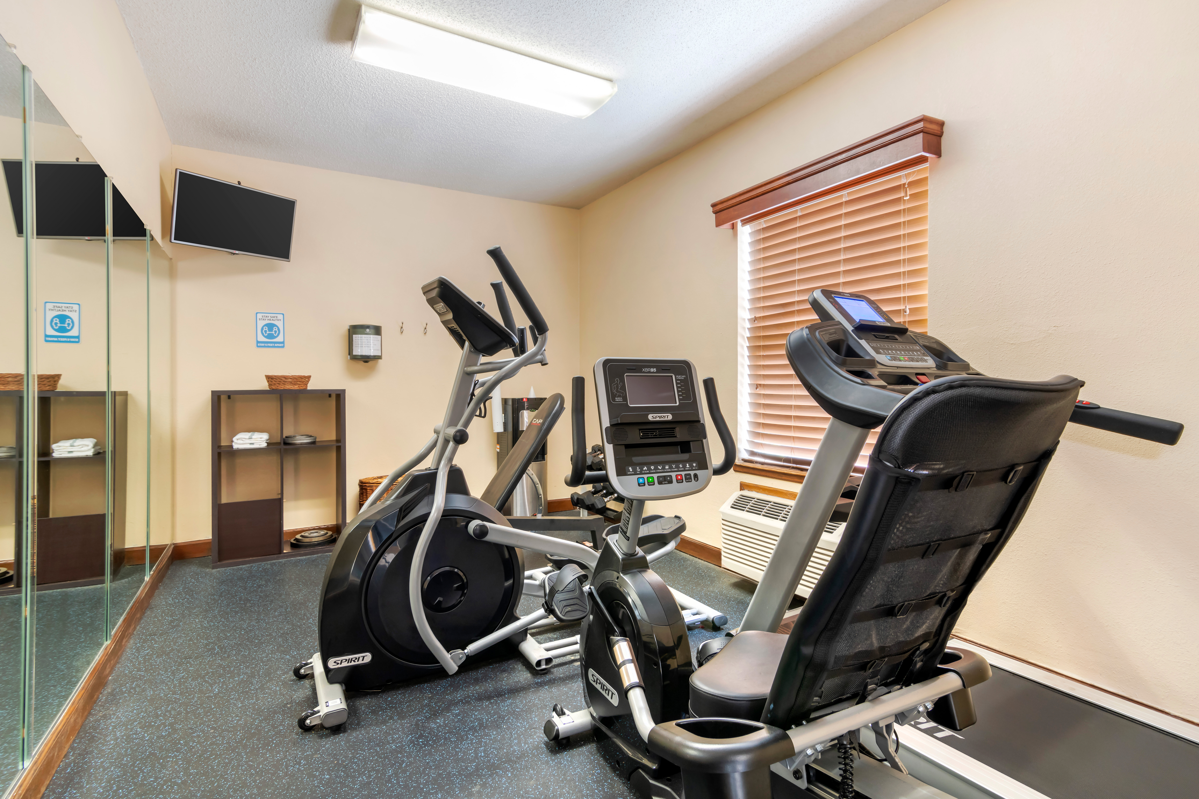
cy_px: 400
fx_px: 566
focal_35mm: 17
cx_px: 600
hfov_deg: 93.3
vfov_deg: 70.4
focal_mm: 17
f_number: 10
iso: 320
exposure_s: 1/4
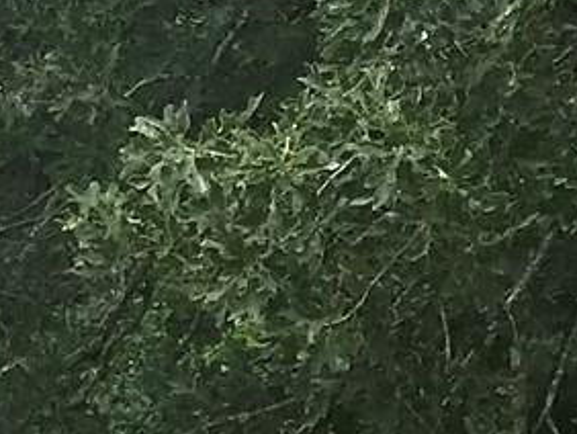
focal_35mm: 203
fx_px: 3387
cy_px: 895
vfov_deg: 7.0
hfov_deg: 8.3
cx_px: -1101
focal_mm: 3.99
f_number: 1.8
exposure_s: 1/2083
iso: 20
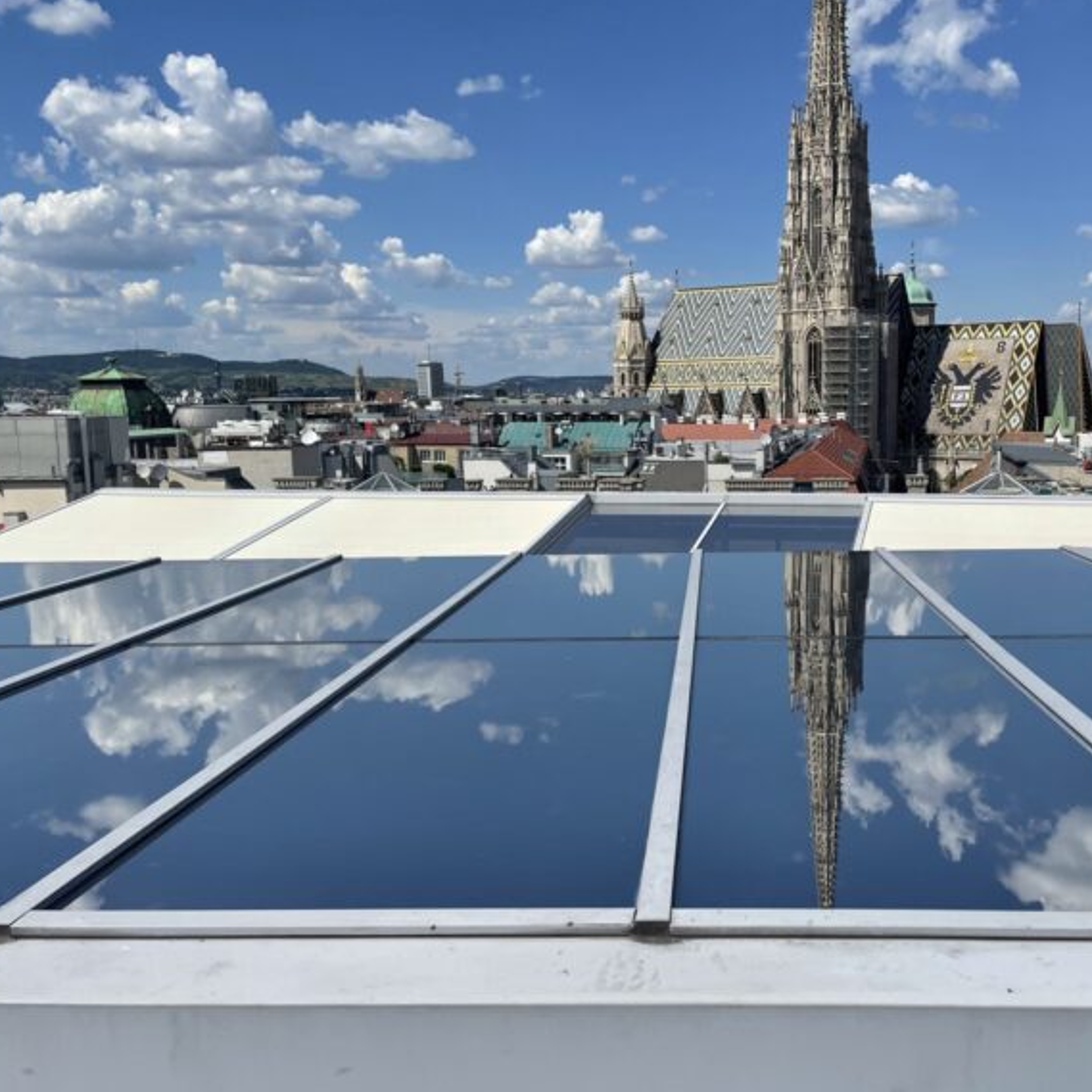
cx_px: 683
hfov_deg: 52.0
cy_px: 543
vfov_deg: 52.5
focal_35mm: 31
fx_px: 1106
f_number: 1.6
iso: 32
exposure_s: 1/6897
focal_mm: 4.2
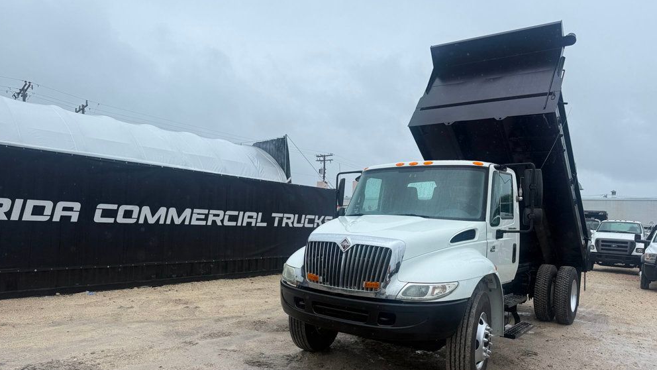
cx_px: 329
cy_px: 221
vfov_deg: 42.7
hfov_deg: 69.9
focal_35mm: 27
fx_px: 470
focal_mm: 6.76
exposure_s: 1/2703
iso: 80
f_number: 1.78
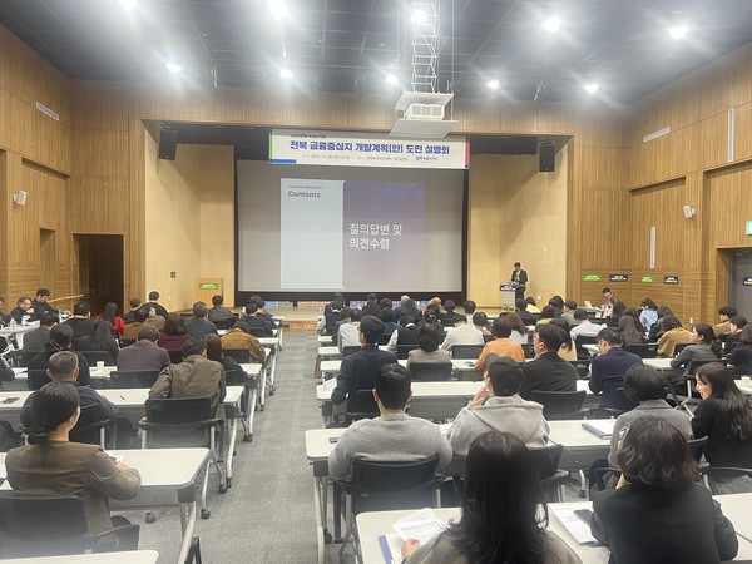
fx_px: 565
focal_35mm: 26
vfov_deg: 53.1
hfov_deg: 67.3
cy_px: 282
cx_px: 376
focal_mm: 5.7
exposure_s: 1/60
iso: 100
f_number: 1.5
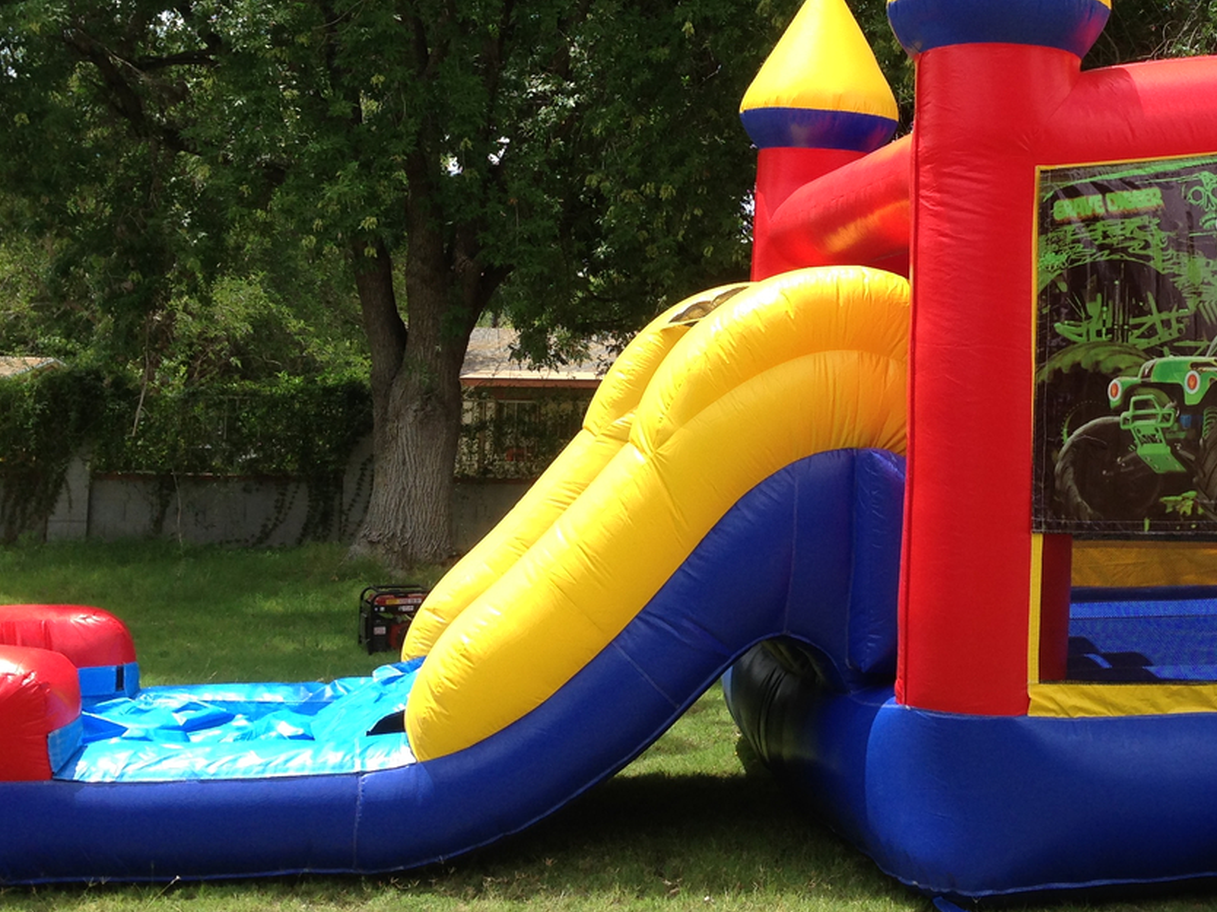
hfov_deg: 33.4
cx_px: 852
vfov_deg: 25.4
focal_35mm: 57
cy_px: 267
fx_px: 2003
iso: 50
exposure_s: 1/797
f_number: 2.4
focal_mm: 4.12
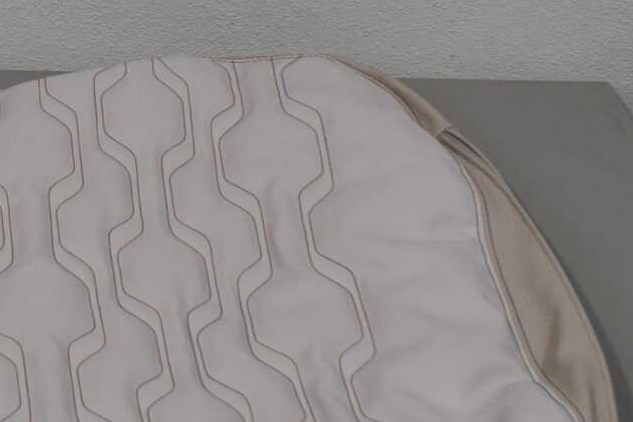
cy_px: 52
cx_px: -125
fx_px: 1917
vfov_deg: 12.5
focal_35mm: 109
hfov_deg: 17.8
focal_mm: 18
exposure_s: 1/250
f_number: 5
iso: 400
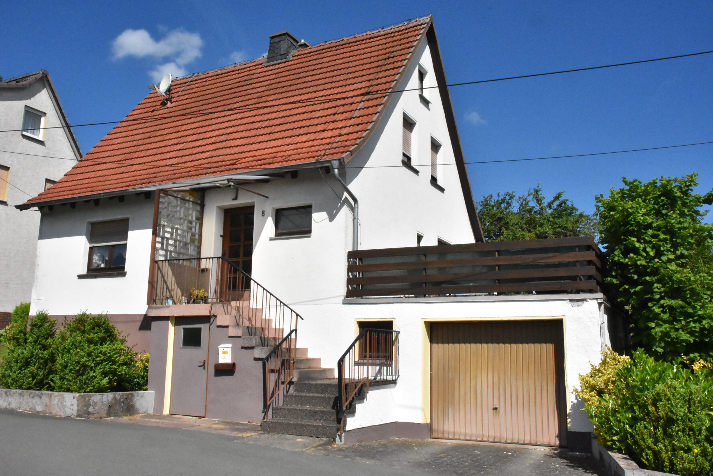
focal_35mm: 33
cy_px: 238
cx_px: 356
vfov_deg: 40.0
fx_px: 654
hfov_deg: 57.2
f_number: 25
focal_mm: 22
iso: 8000
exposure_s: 1/3200
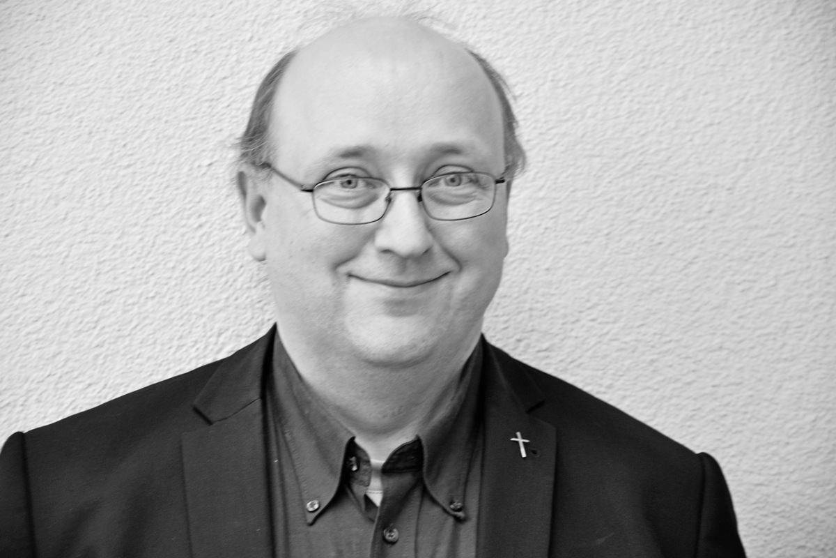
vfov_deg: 8.7
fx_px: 3657
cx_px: 418
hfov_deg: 13.0
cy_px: 279
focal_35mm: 158
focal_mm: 105
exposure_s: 1/8
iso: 250
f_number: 5.6
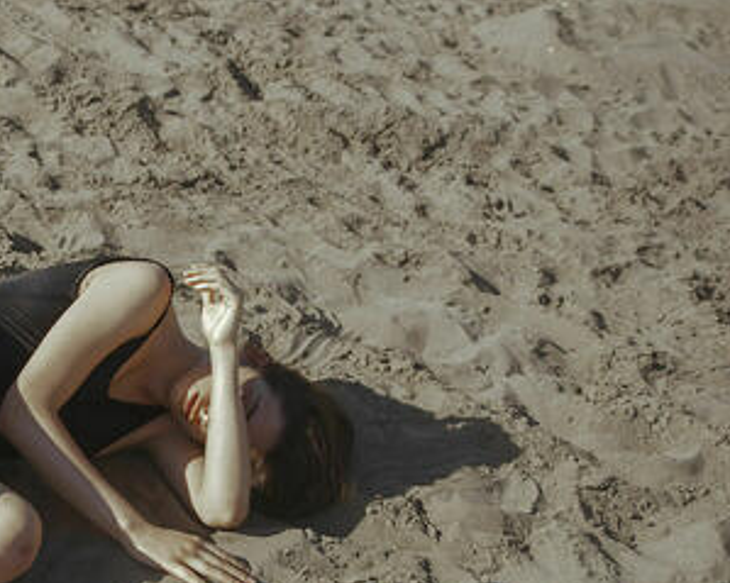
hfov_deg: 27.4
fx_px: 1425
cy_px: 445
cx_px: 42
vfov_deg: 22.9
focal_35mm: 66
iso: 80
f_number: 6.3
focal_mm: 35
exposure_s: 1/400
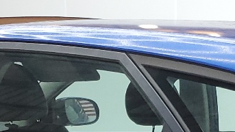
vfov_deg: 8.5
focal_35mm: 132
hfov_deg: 16.3
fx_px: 823
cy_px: 295
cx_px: 133
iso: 131
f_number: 1.5
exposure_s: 1/60.2
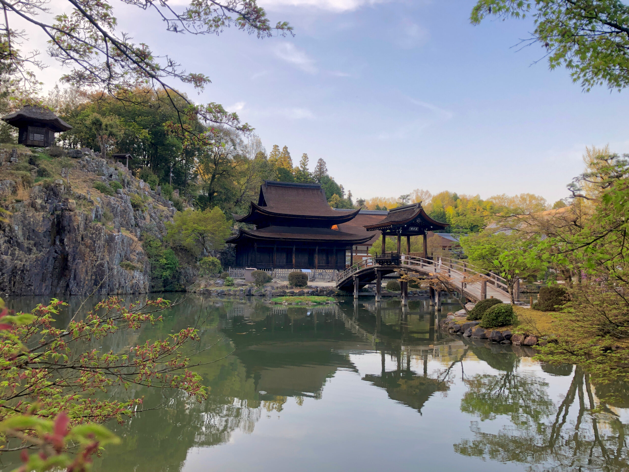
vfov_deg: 49.7
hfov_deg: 63.4
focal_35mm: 28
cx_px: 314
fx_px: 509
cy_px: 236
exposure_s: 1/120
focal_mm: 3.99
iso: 32
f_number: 1.8
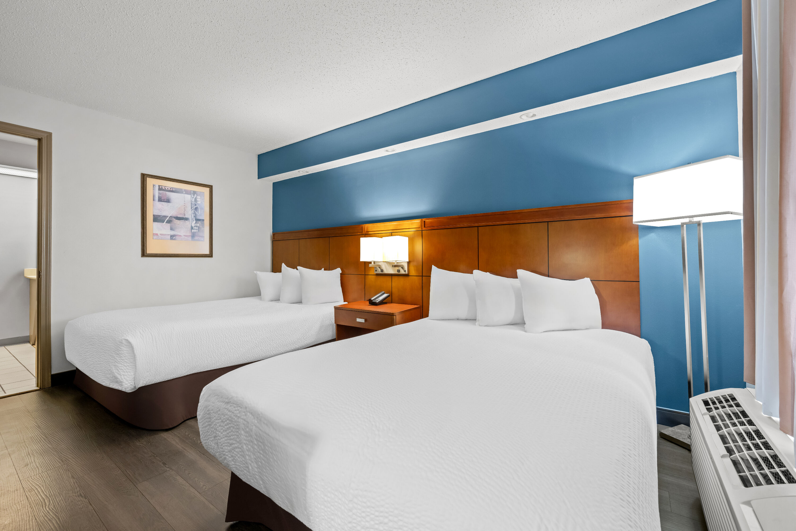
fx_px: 332
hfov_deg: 100.4
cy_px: 266
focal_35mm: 15
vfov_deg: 77.3
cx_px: 398
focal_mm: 15
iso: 200
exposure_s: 1.3
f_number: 8
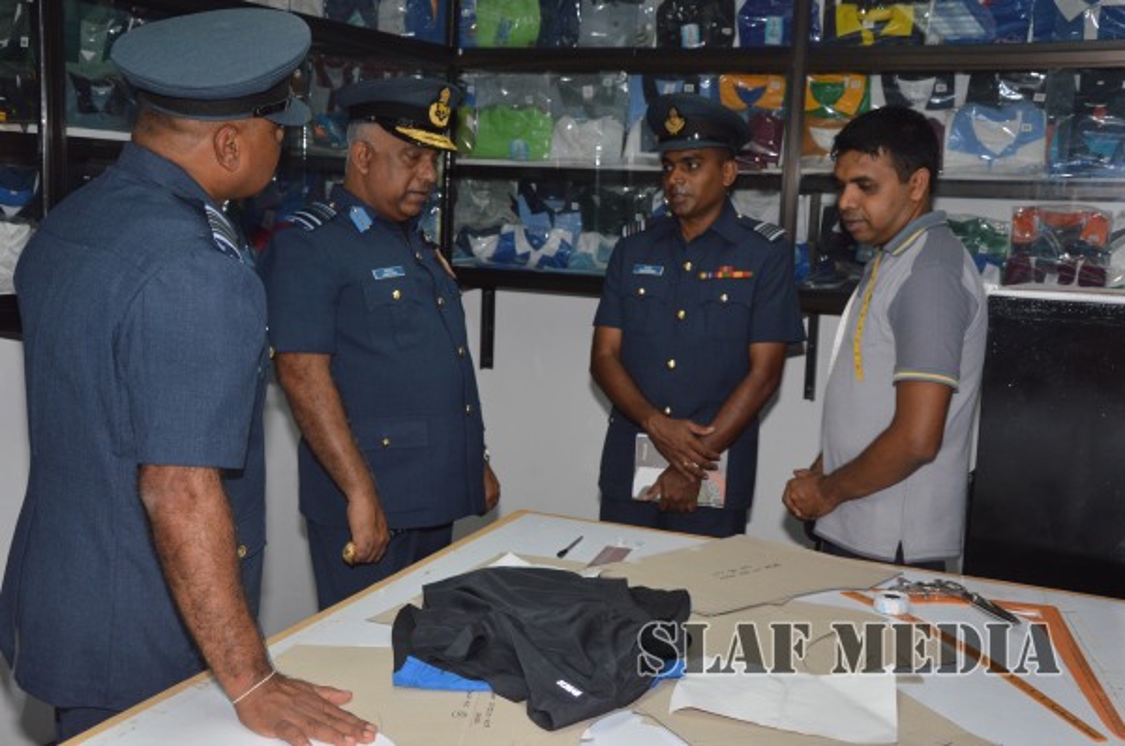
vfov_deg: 31.8
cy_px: 373
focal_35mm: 42
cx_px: 562
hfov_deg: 46.5
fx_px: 1310
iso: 400
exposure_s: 1/80
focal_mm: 28
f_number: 5
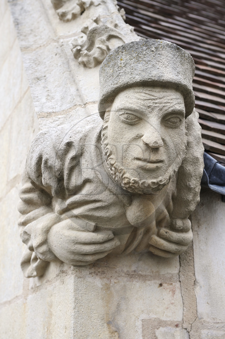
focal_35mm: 56
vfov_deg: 35.7
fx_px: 526
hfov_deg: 24.2
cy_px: 170
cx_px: 112
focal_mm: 56
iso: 200
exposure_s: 1/160
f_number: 6.3
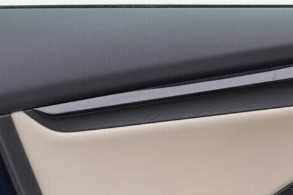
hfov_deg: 18.3
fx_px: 903
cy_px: 222
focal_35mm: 111
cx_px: 218
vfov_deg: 12.1
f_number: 4
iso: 125
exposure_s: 1/40
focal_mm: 24
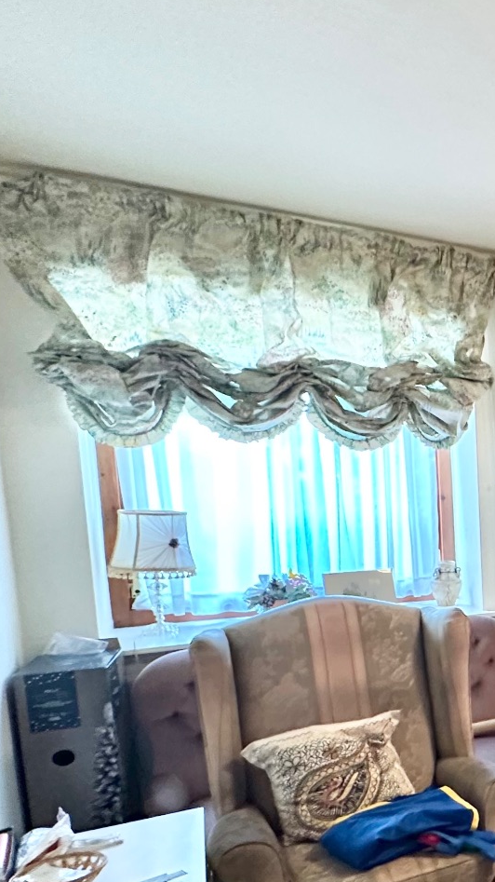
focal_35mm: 33
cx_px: 801
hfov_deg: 24.4
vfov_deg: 58.6
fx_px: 771
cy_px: 562
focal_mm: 2.22
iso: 320
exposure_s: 1/50
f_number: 2.2
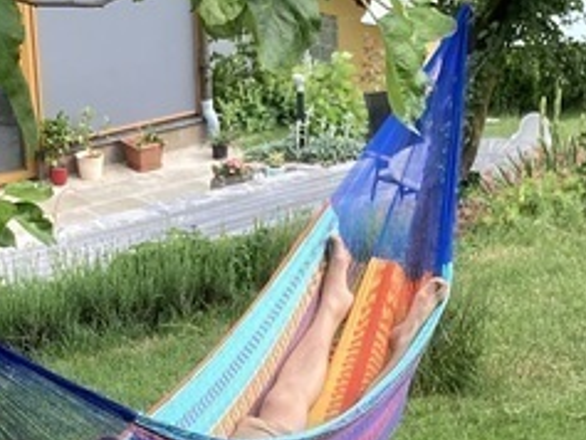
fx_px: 2049
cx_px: 279
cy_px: 455
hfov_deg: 16.3
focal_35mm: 121
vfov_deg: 12.1
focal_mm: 3.99
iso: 20
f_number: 1.8
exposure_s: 1/264
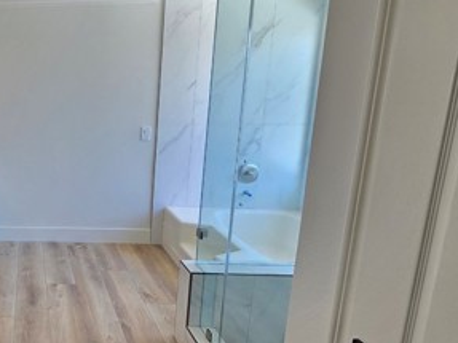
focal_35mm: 29
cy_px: 166
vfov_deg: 48.2
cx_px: -14
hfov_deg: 48.8
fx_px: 384
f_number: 2.2
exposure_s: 1/120
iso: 64
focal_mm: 2.2
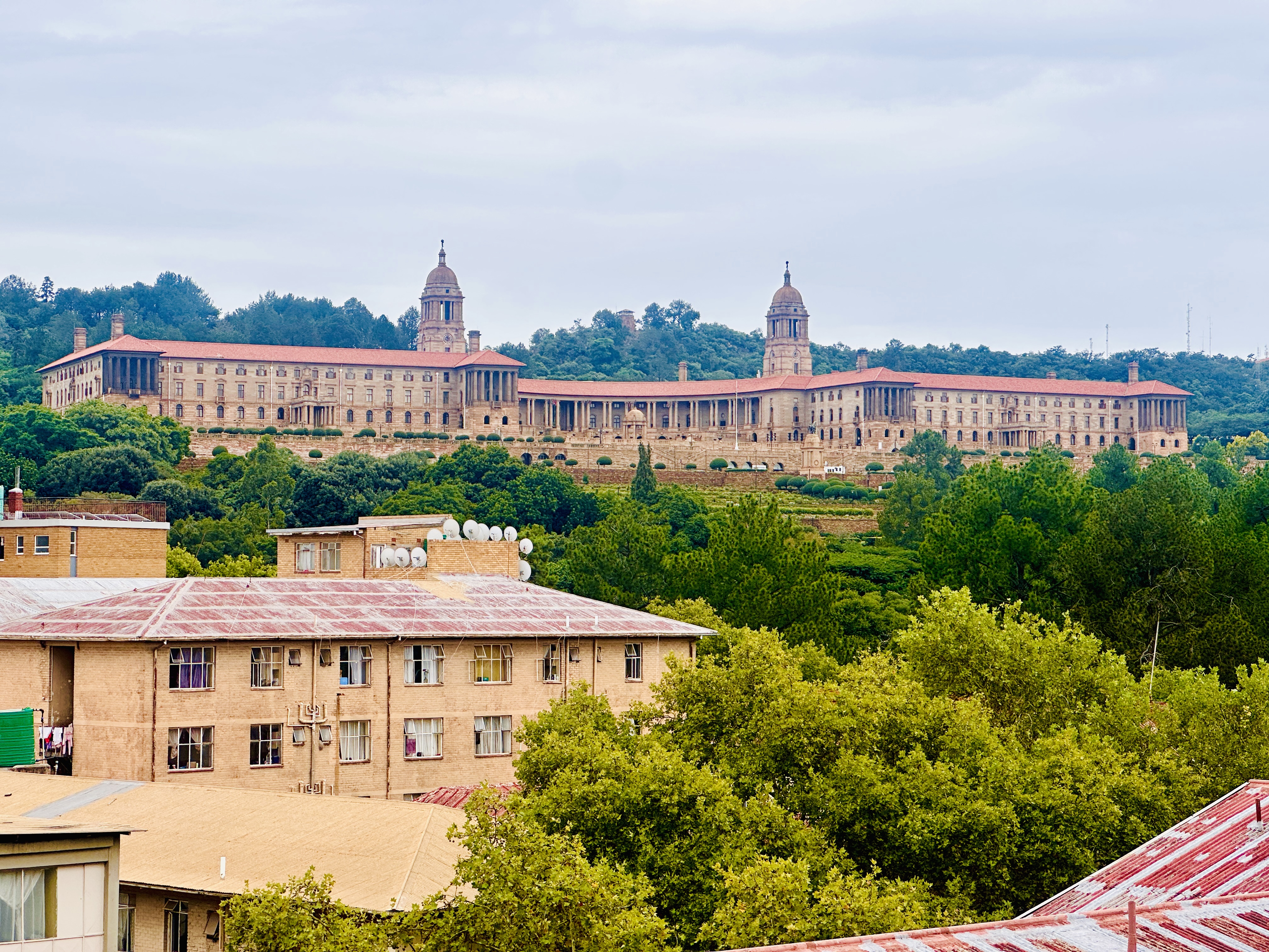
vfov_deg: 19.1
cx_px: 634
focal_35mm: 77
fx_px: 2823
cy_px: 476
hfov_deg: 25.3
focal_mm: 9
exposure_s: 1/490
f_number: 2.8
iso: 32
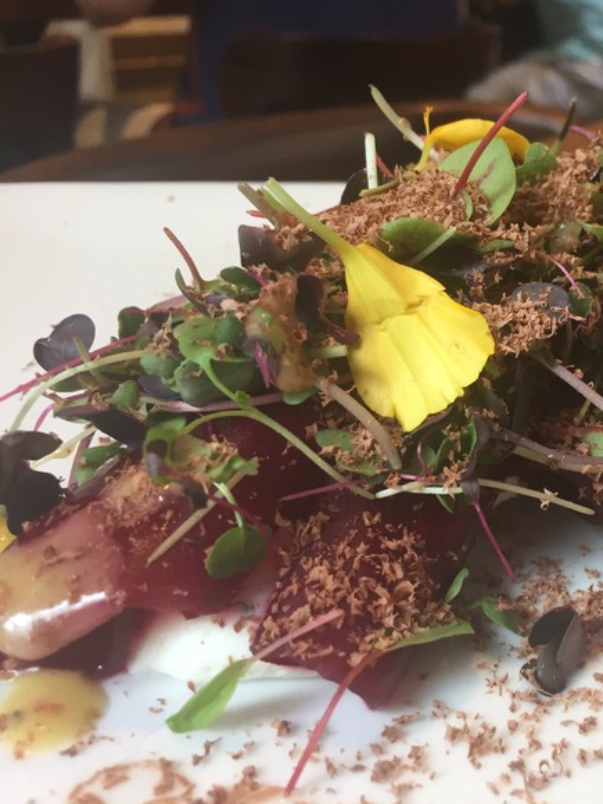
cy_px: 403
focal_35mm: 39
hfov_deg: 34.8
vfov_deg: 47.9
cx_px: 538
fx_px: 906
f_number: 2.2
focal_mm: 4.15
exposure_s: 1/30
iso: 32
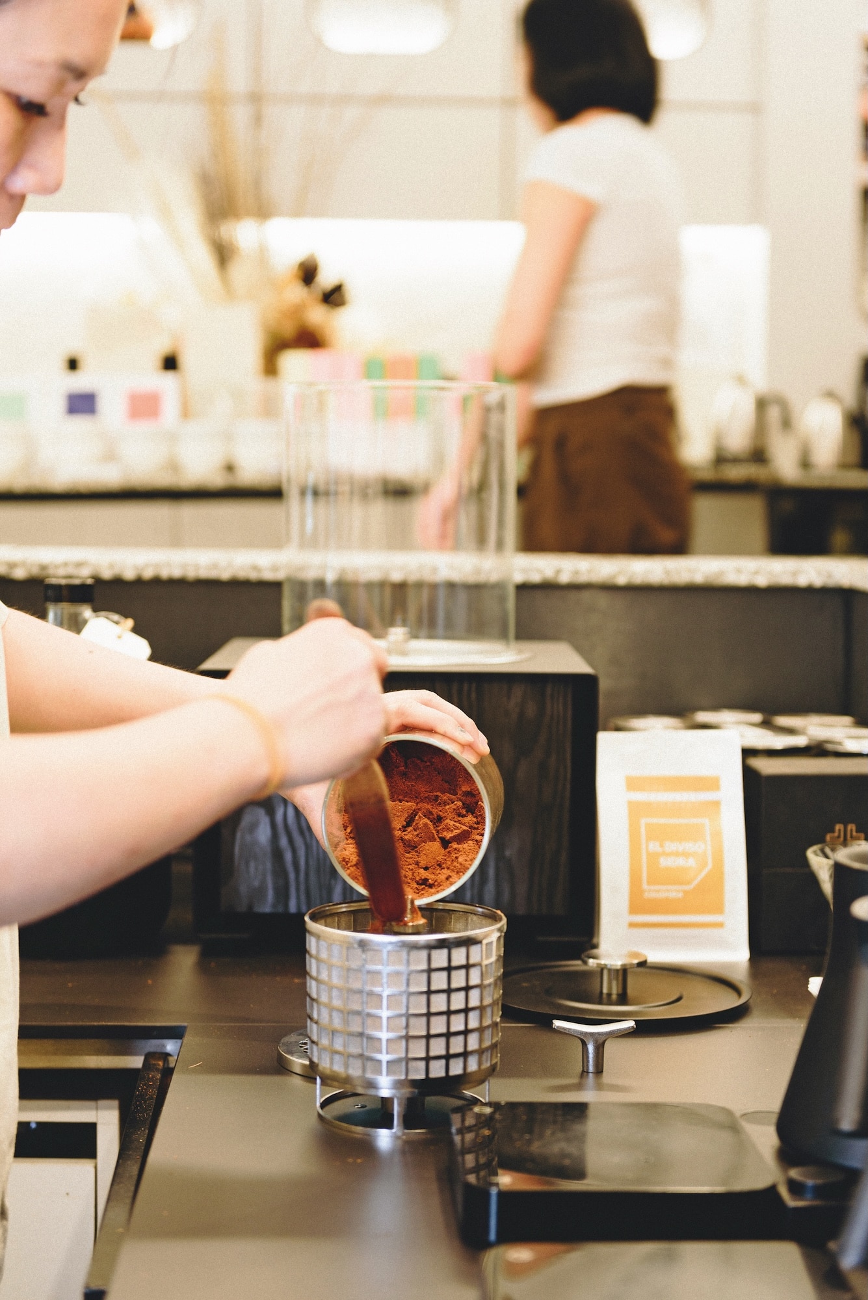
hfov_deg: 33.4
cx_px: 434
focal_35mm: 40
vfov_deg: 48.4
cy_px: 650
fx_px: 1445
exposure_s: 1/50
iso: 500
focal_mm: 40
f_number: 3.5
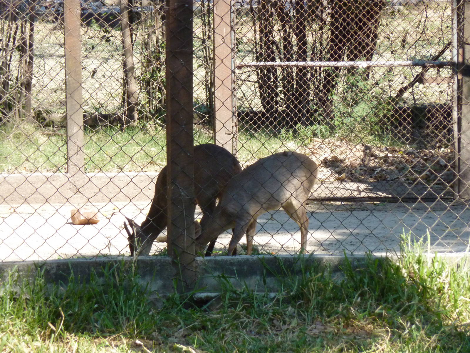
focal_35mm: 278
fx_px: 3775
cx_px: 235
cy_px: 176
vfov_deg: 5.3
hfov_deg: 7.1
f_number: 4.8
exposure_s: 1/500
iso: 320
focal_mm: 45.7
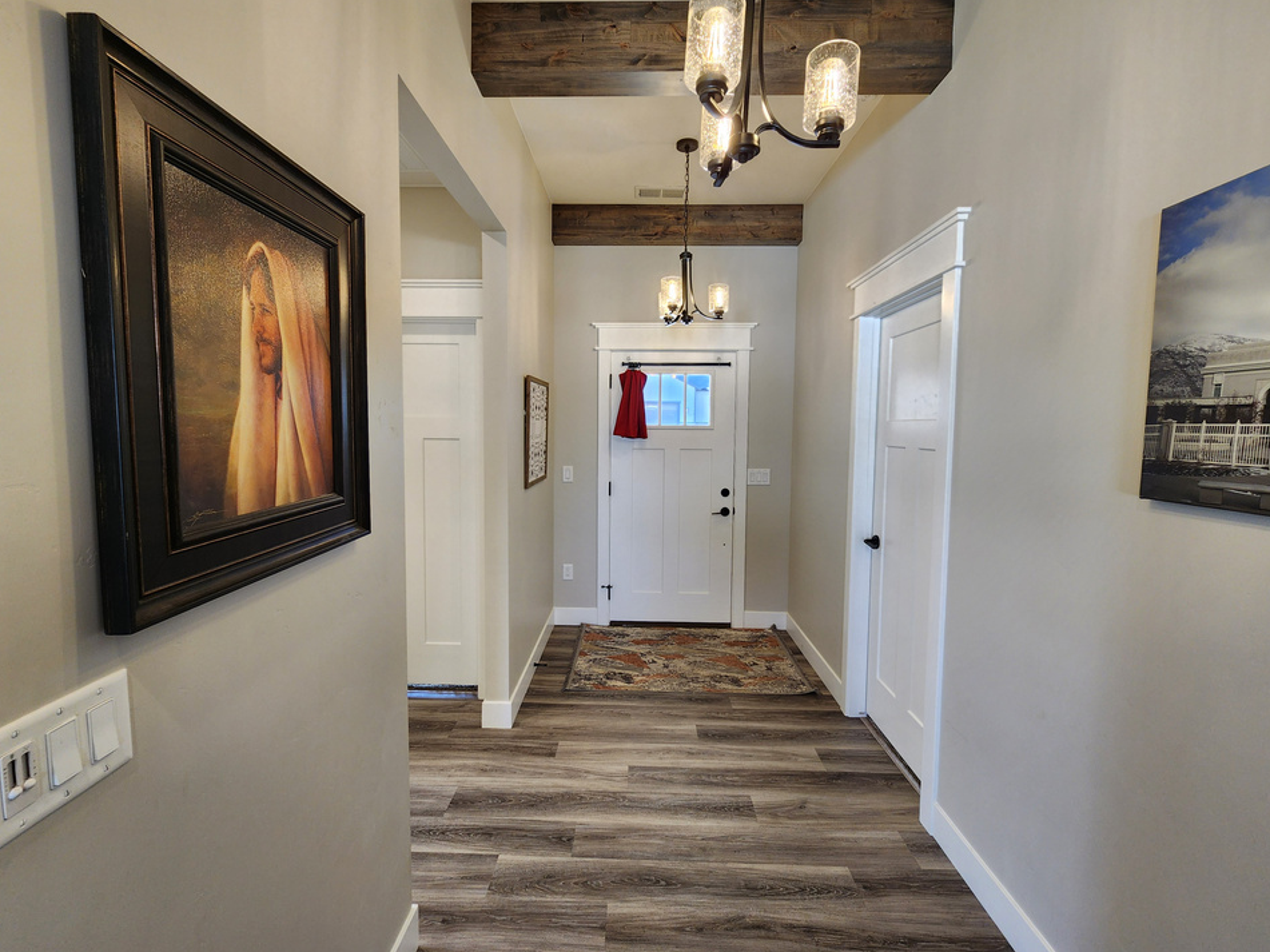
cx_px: 621
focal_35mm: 14
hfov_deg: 102.1
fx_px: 514
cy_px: 462
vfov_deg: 85.6
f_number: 2.2
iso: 160
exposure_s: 1/60
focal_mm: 2.2
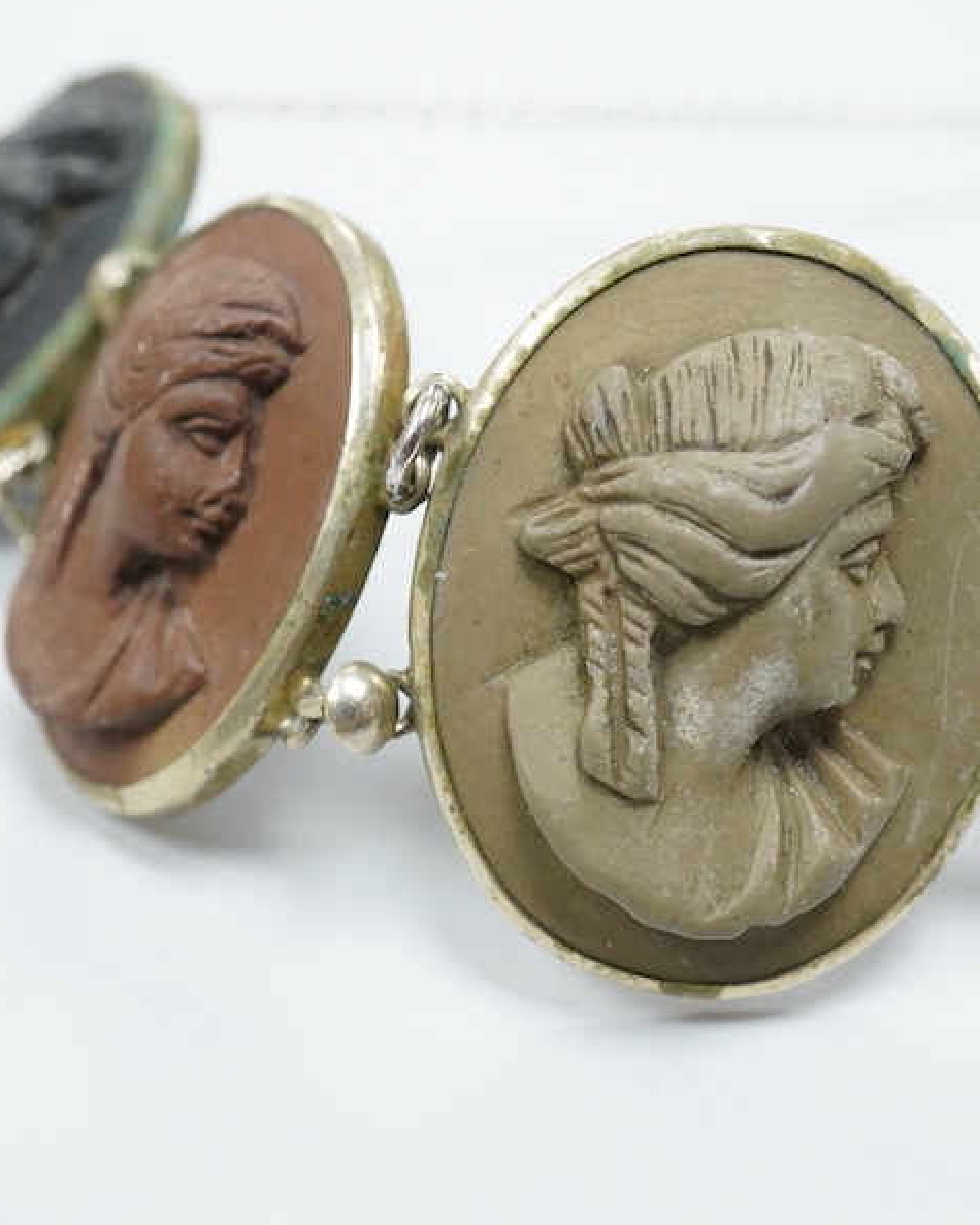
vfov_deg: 29.6
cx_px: 621
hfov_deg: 23.8
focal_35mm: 64
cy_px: 608
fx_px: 2321
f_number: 13
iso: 2500
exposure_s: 1/80
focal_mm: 30
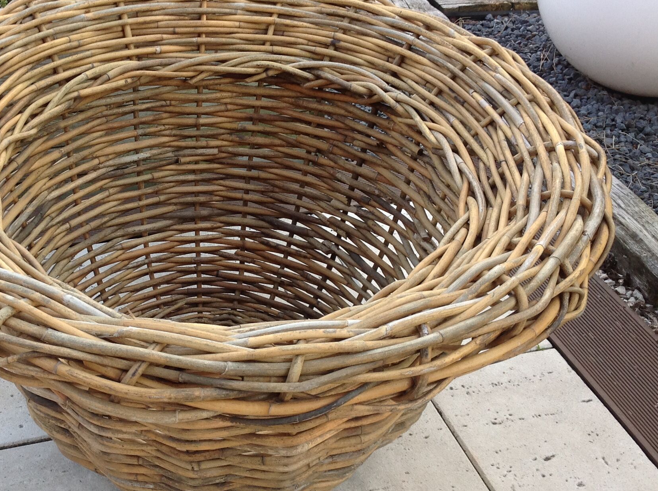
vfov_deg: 26.5
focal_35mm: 55
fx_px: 1044
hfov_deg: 34.7
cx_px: 223
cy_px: 245
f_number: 2.4
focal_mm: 4.28
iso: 50
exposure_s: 1/120
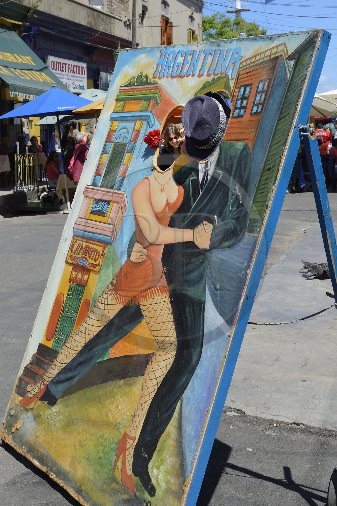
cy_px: 253
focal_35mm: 45
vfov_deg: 43.6
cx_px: 168
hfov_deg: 29.9
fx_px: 632
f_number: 11
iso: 400
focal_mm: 45
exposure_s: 1/500
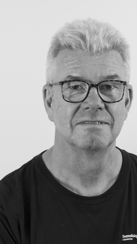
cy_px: 118
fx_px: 950
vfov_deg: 14.6
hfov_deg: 8.3
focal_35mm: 147
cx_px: 68
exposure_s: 1/4
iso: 400
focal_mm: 90
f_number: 18
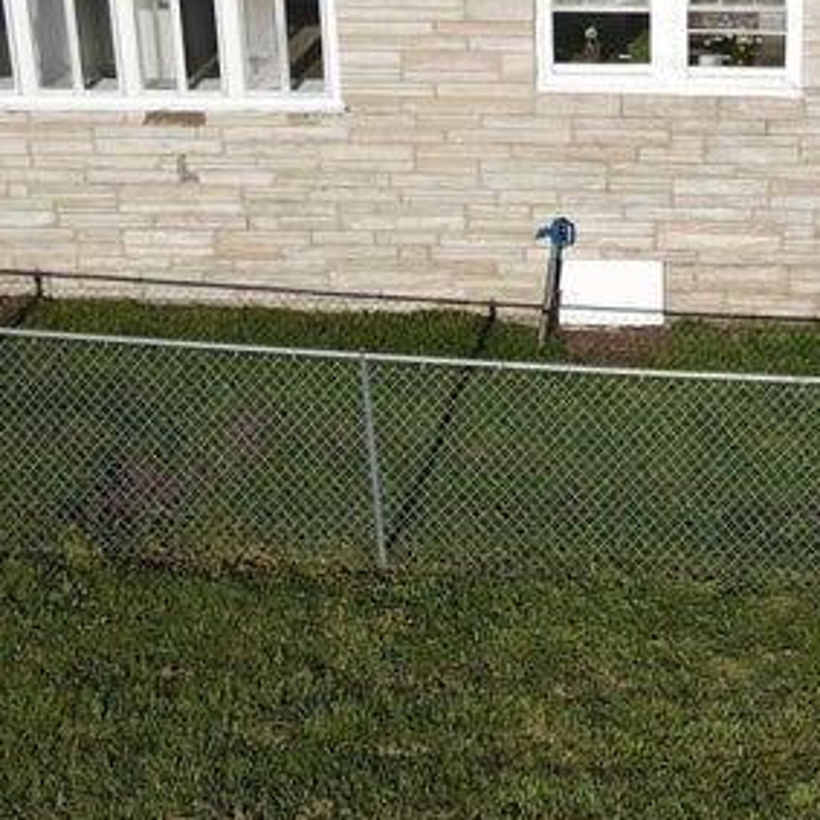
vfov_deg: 25.9
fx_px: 1715
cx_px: 749
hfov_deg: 26.0
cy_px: 58
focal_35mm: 64
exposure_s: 1/1000
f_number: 2.8
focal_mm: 4.5
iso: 100
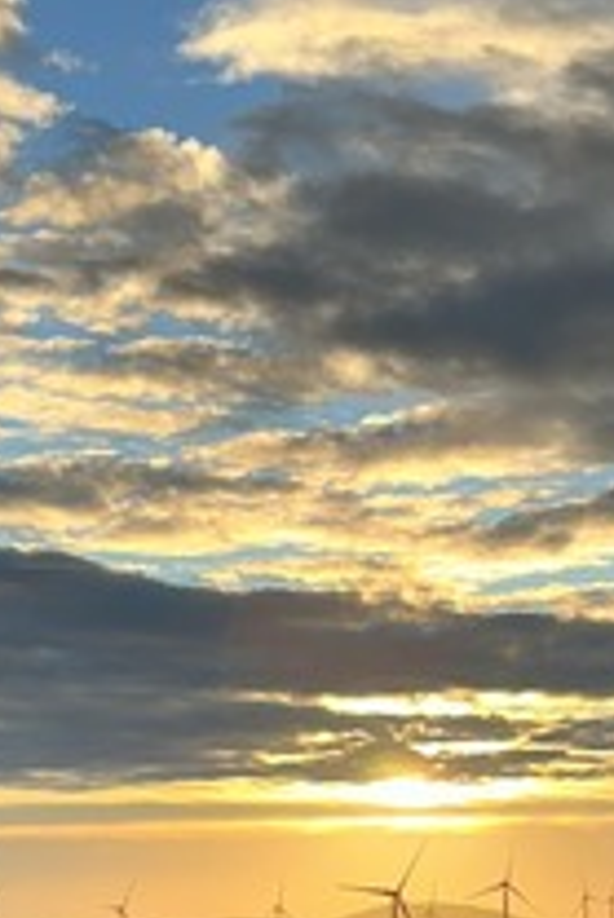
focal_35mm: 91
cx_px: 380
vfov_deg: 22.2
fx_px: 2324
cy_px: 684
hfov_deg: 15.0
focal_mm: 6.86
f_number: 1.78
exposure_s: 1/2028
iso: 80
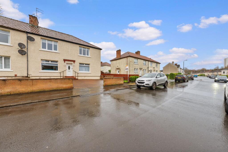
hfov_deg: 112.6
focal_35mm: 12
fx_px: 76
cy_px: 76
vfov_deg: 90.1
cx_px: 114
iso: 800
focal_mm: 12
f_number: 6.3
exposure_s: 1/15
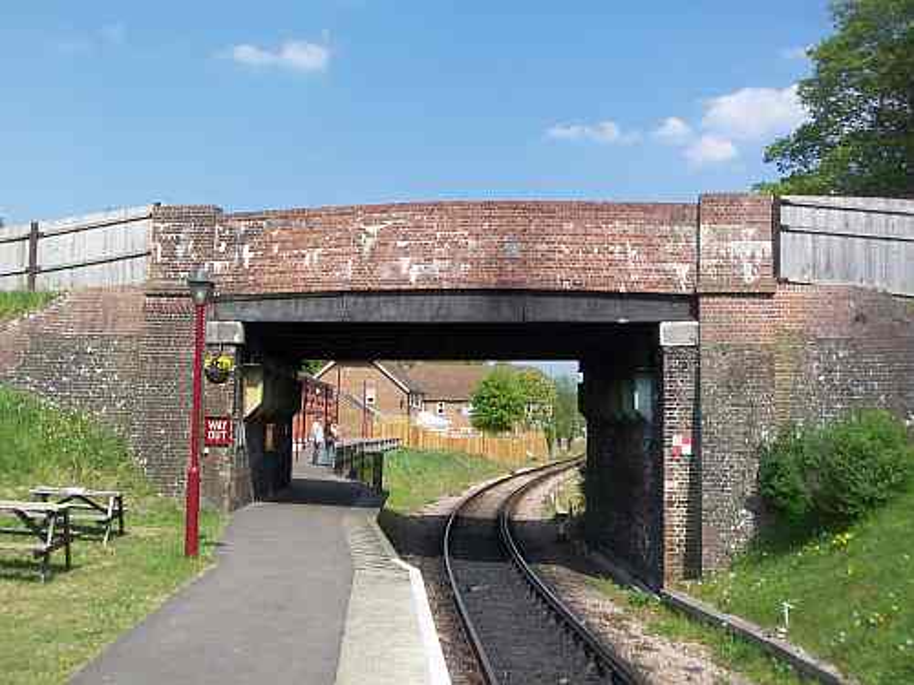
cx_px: 457
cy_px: 342
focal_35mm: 39
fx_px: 1030
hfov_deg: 47.9
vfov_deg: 36.8
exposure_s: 1/400
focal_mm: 6.4
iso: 64
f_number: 3.9
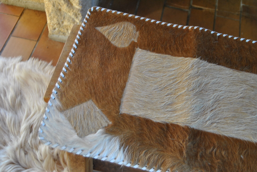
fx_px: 375
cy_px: 86
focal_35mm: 52
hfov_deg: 37.8
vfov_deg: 25.8
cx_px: 128
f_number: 4.5
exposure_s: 1/30
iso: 450
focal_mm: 35
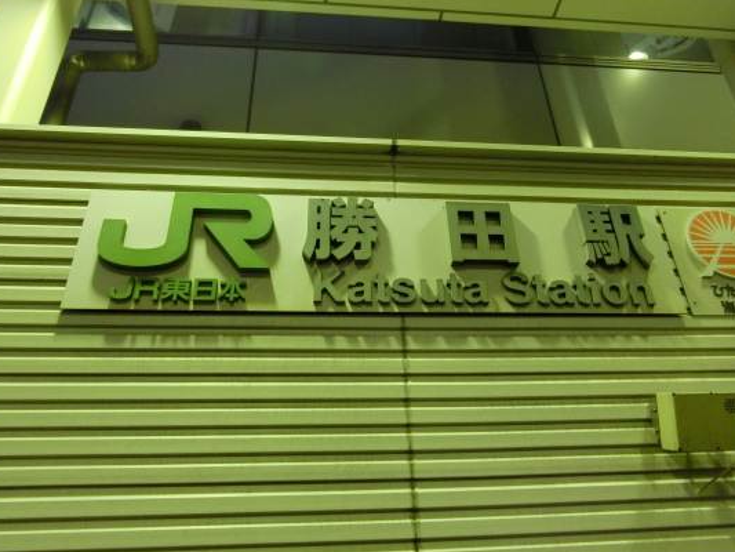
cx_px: 400
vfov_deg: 46.6
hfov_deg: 59.9
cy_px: 232
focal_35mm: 30
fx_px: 637
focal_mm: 4.5
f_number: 3.5
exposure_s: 1/50
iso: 400
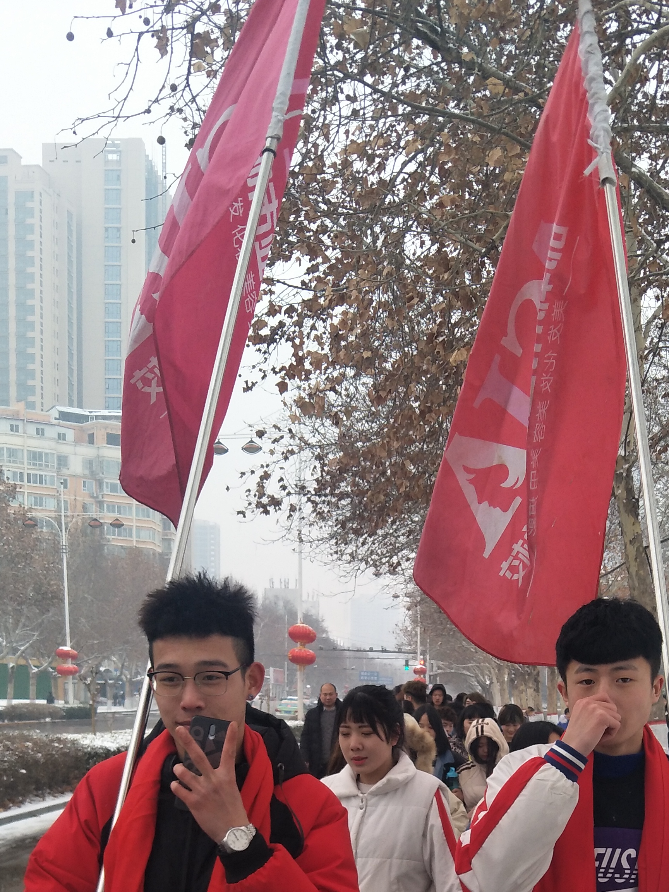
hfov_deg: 30.2
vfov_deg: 35.9
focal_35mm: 48
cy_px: 885
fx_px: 1237
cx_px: 415
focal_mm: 4.1
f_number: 1.7
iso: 50
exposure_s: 1/370
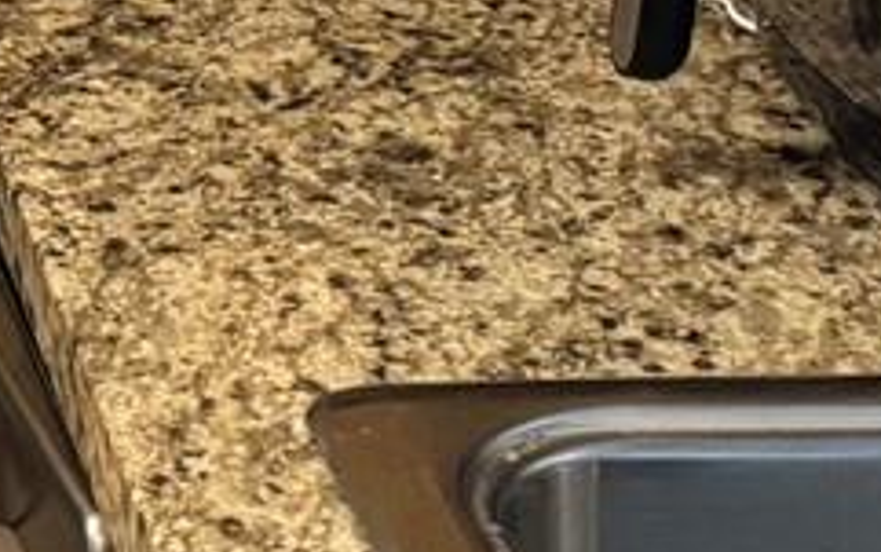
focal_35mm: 169
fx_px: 4061
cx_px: -702
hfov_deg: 11.5
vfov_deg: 7.2
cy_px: -921
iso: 640
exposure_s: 1/60
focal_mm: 6.76
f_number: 1.78
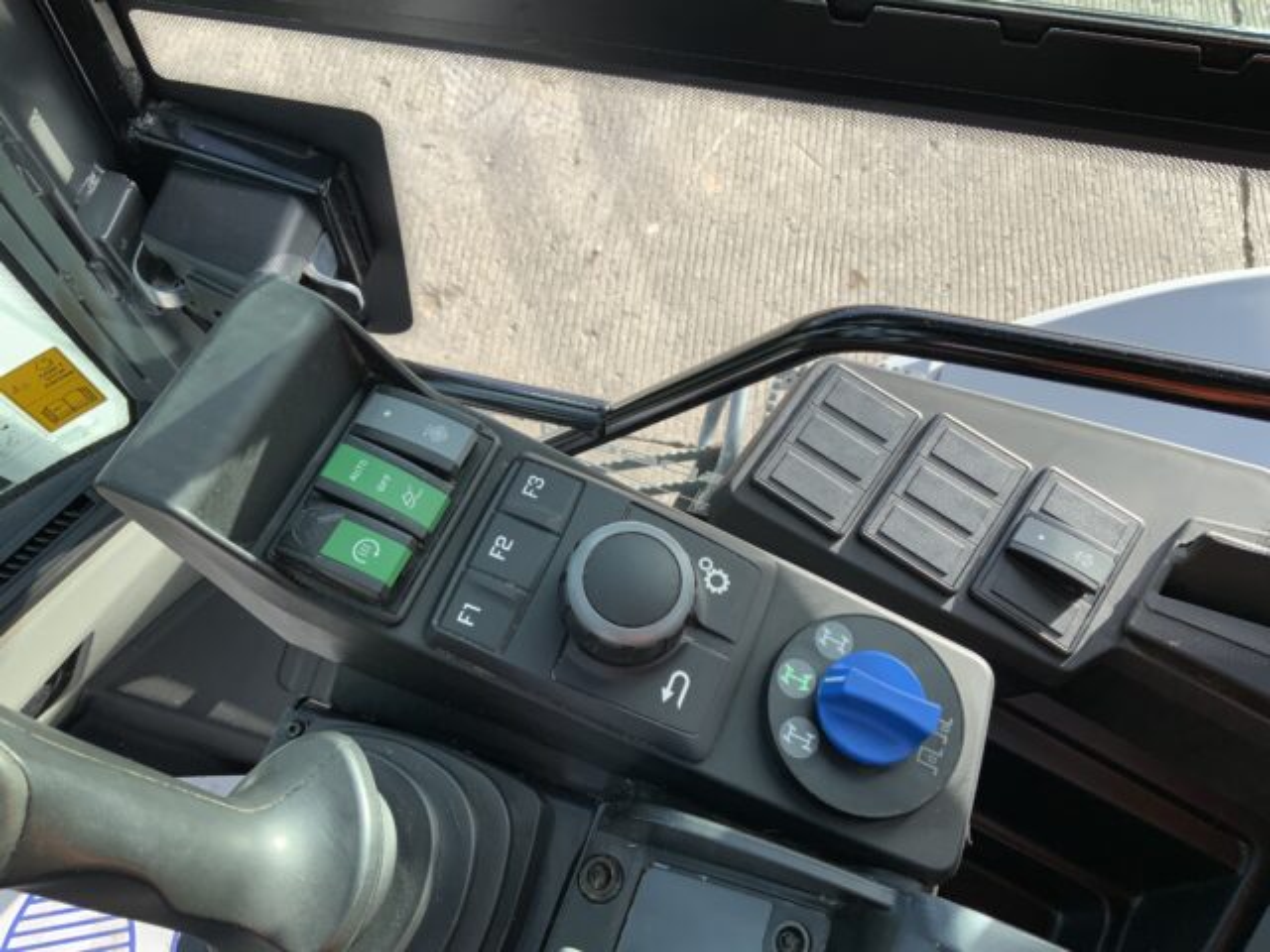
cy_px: 476
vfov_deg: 48.2
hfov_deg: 61.7
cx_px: 635
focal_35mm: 29
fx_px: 1064
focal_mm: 3
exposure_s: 1/268
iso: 16
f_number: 1.8
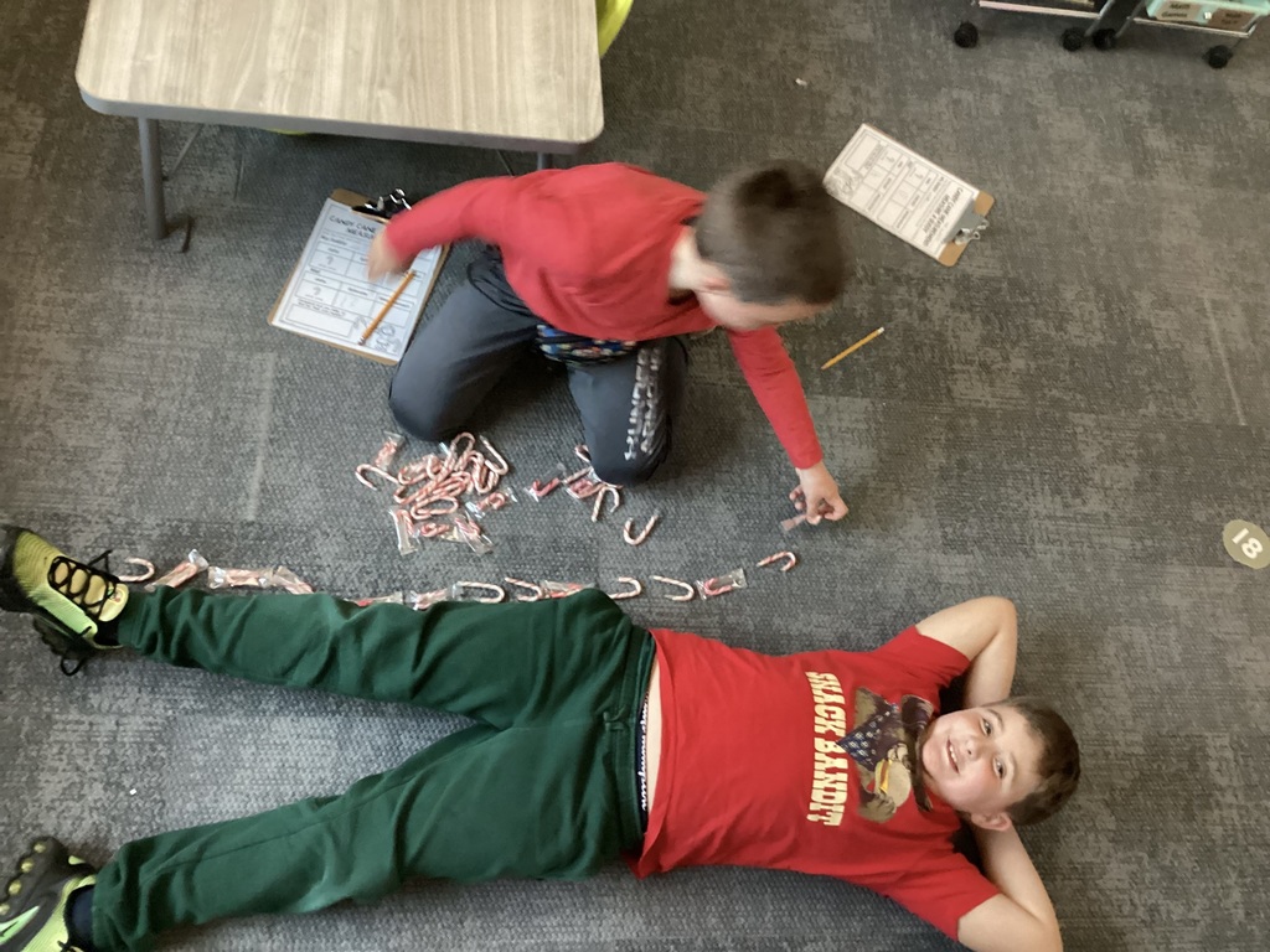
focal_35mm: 31
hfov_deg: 58.4
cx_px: 635
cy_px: 476
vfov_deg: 45.4
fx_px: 1137
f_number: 2.4
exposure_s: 1/30
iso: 500
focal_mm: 3.3
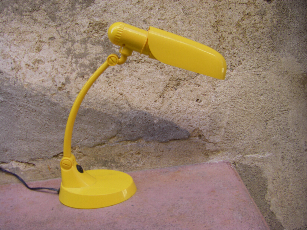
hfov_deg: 49.0
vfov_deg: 37.7
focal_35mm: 38
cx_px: 154
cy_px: 115
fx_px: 337
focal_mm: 6.3
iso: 64
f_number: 3.5
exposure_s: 1/50
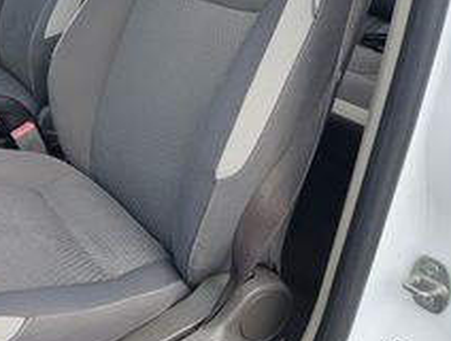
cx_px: -4
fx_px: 666
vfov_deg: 28.0
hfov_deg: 34.0
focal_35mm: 51
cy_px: 64
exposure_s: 1/300
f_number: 1.8
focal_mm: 5.4
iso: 25
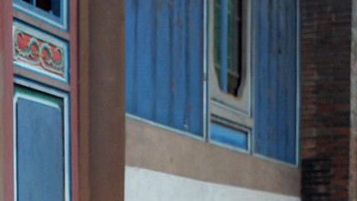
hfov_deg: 18.9
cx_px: -53
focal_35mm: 108
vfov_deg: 10.7
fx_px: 1022
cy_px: 330
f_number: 4
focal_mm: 24
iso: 800
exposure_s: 1/80
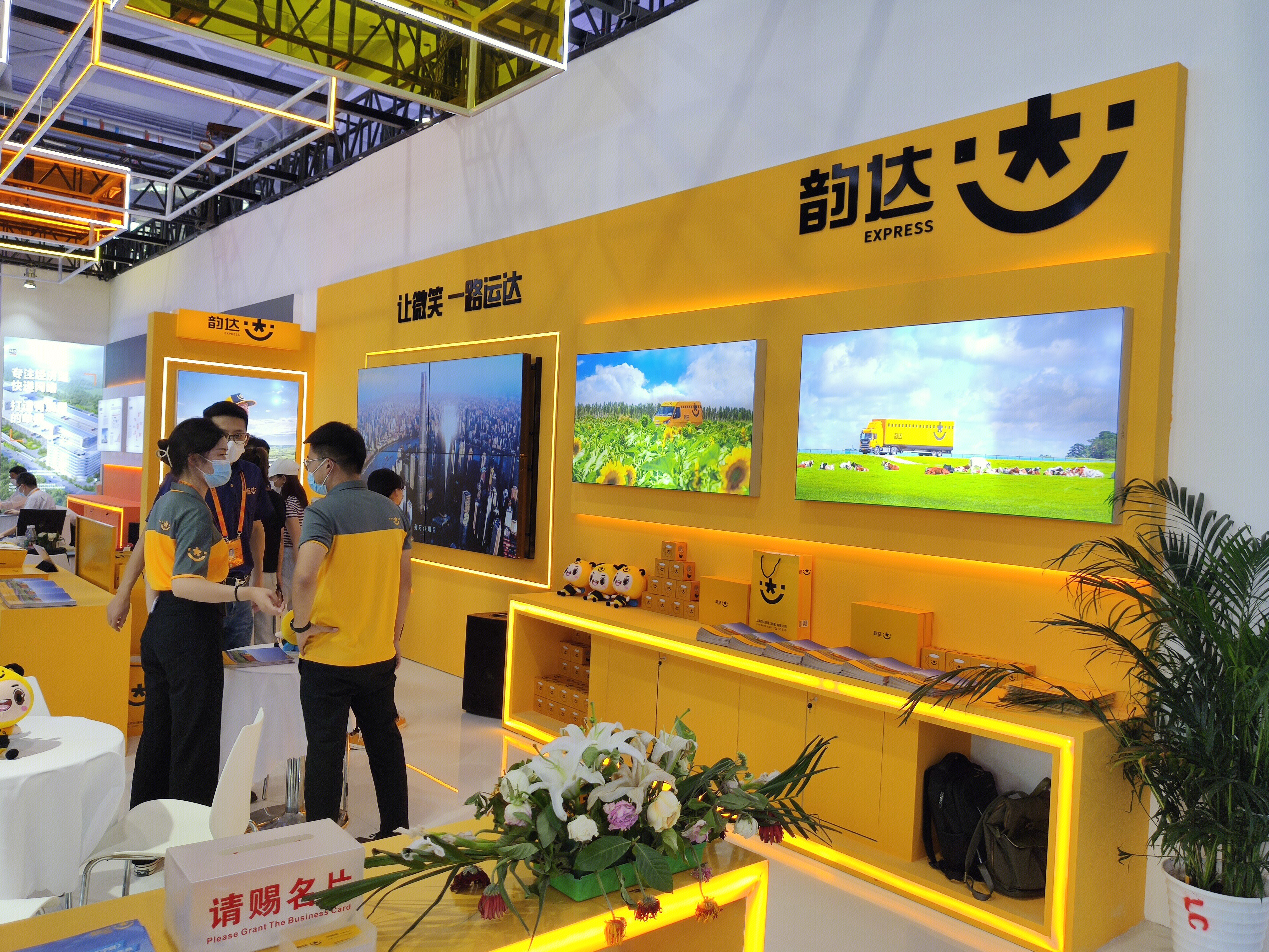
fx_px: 953
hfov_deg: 67.3
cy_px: 476
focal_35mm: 26
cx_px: 634
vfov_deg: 53.1
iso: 126
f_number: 1.75
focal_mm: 4.75
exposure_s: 1/100
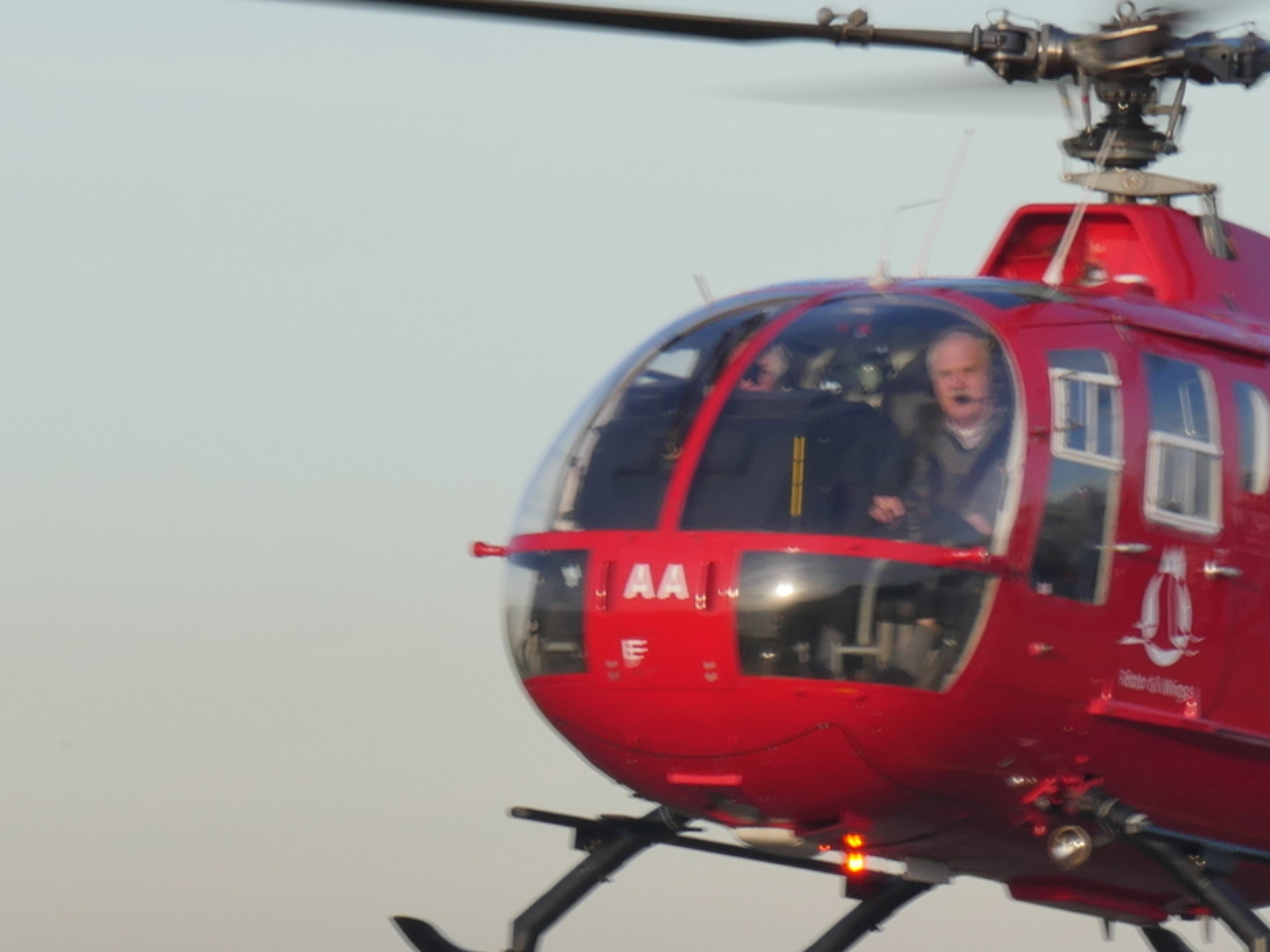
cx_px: 781
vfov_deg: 2.3
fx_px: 23224
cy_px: 460
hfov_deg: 3.1
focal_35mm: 633
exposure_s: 1/160
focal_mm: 102
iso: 200
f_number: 10
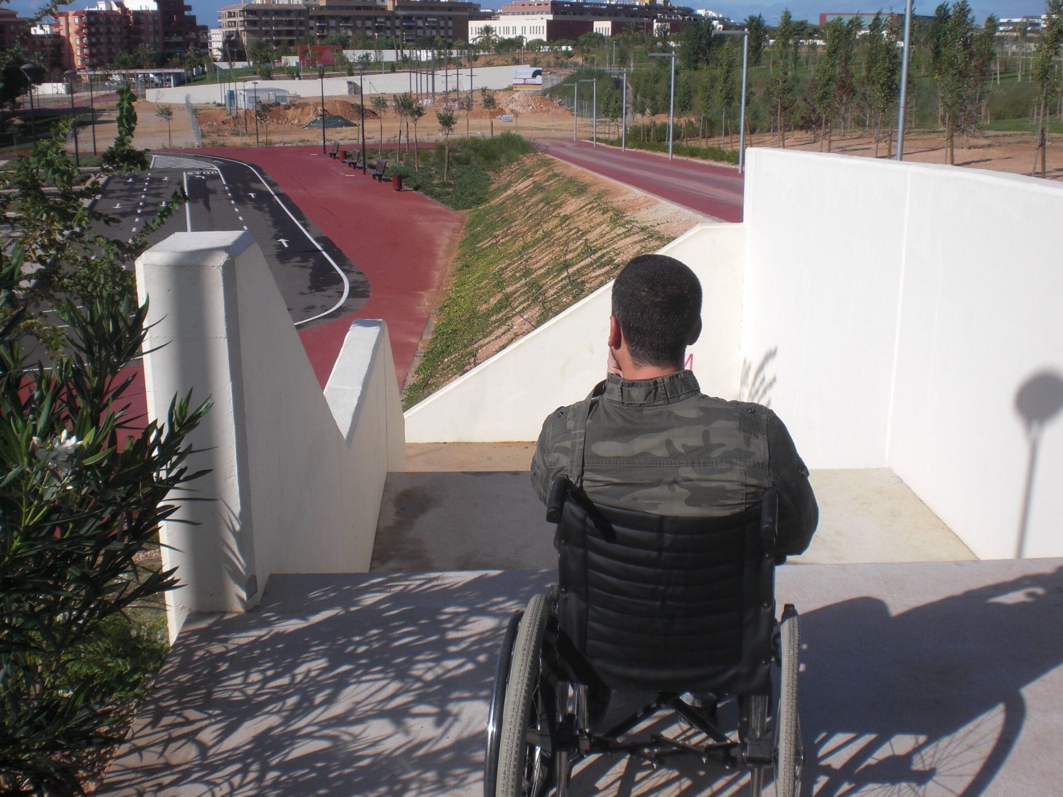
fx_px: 1167
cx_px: 532
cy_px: 398
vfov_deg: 37.7
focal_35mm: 38
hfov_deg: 49.0
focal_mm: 6.3
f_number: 5.6
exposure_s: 1/500
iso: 64
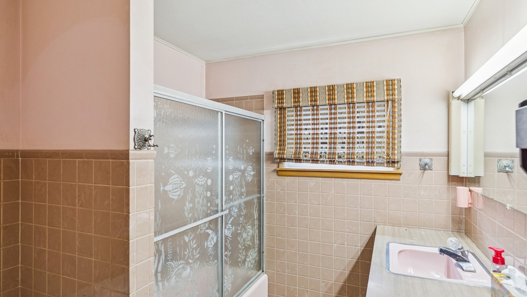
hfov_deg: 87.1
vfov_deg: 56.3
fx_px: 277
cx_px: 276
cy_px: 152
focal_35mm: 20
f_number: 2.8
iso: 400
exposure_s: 1/20
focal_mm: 14.6
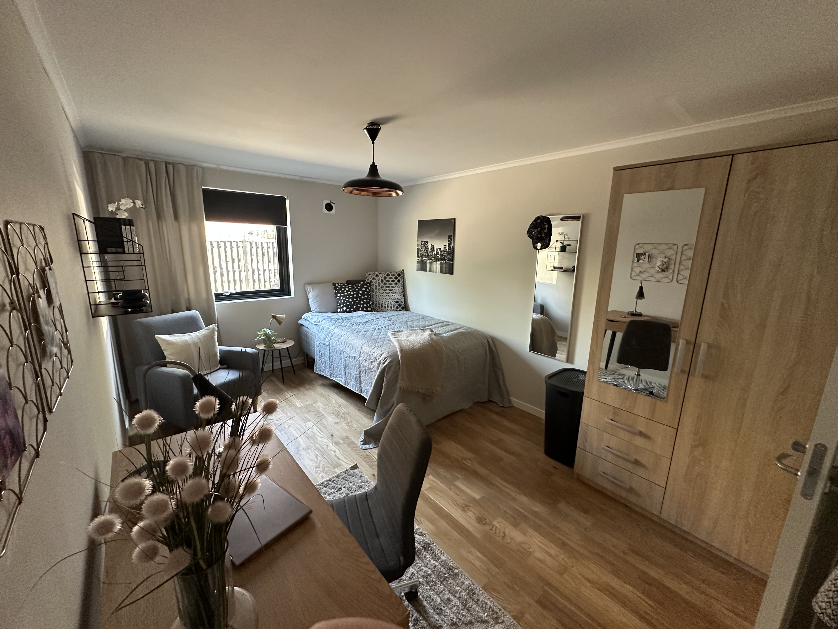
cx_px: 419
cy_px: 314
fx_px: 339
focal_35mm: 14
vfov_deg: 85.7
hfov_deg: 102.1
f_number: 2.2
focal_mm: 2.22
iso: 400
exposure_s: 1/60
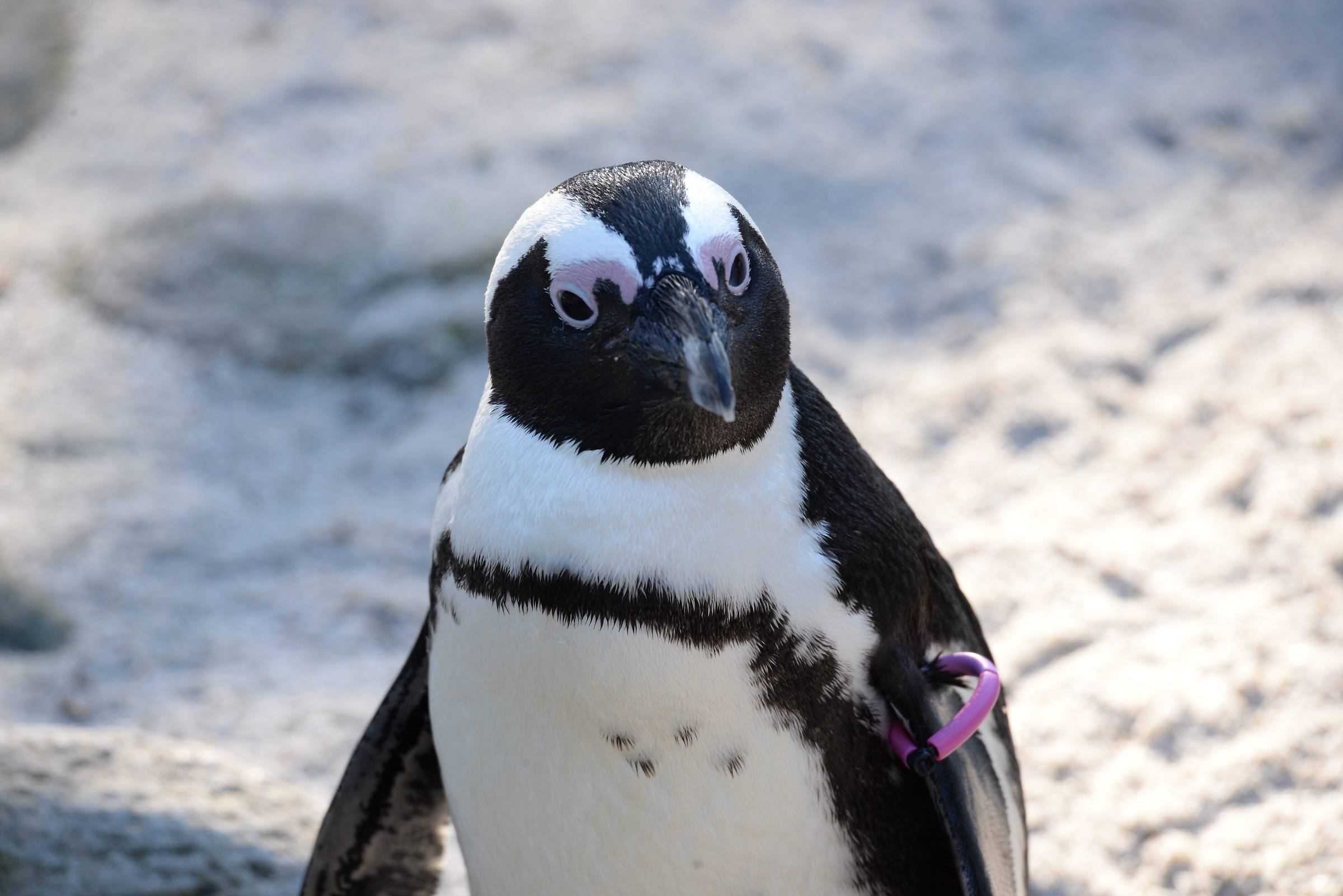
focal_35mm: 600
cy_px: 448
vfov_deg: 2.3
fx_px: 22390
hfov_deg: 3.4
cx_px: 672
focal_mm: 600
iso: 800
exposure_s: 1/250
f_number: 11
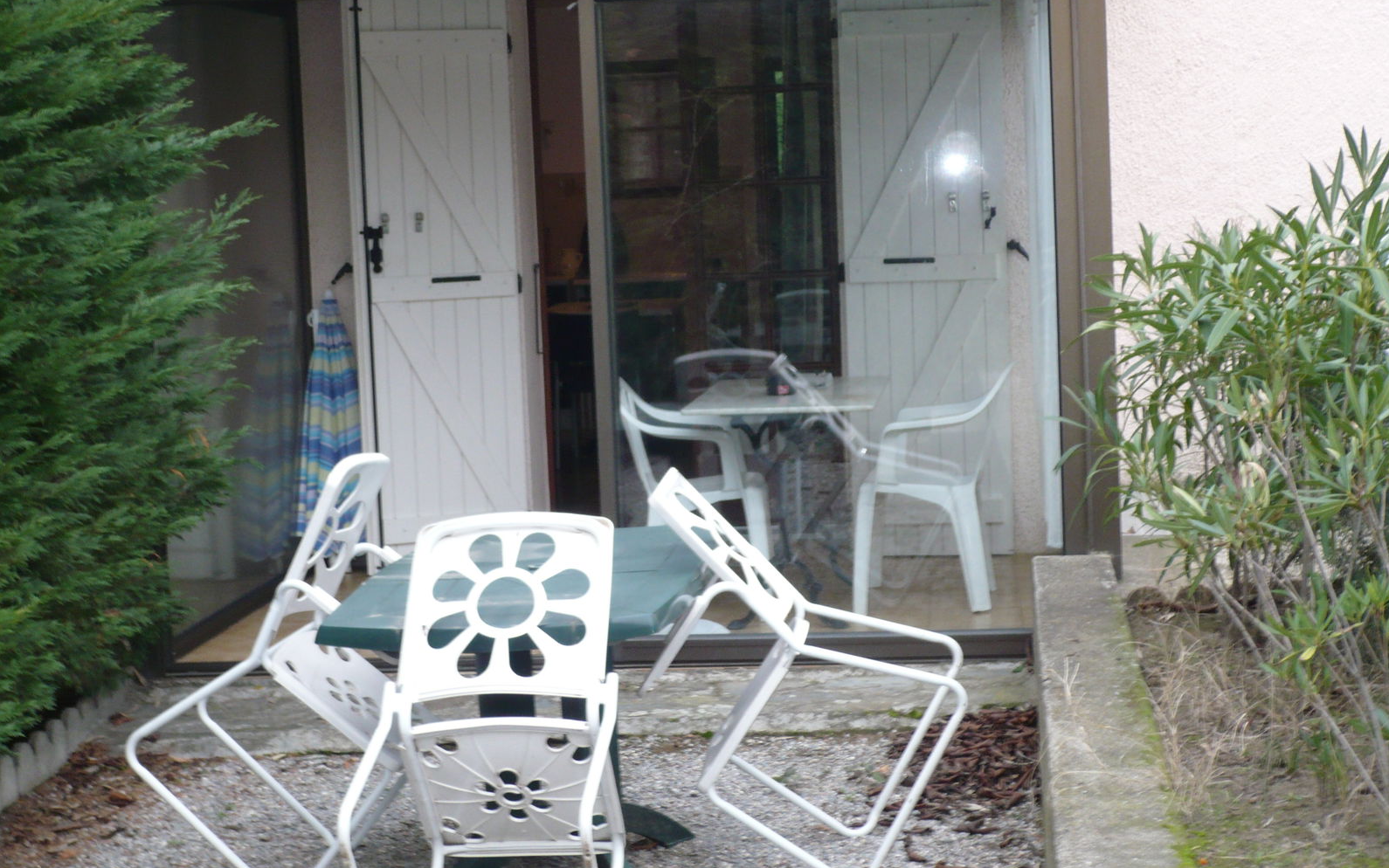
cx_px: 698
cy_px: 374
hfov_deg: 32.0
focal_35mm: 64
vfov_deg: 20.3
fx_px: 2423
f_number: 3.7
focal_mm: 9.9
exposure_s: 1/30
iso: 160
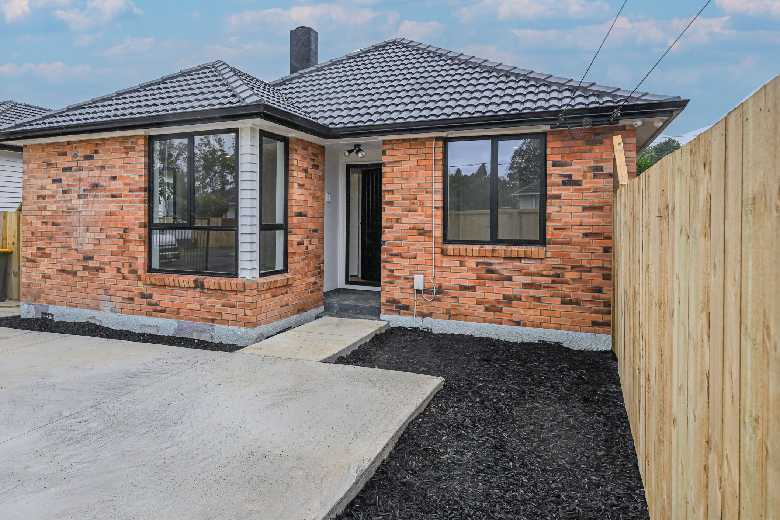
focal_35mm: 24
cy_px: 220
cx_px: 318
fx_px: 511
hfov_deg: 74.0
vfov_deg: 53.7
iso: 125
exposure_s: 1/160
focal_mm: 19.5
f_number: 9
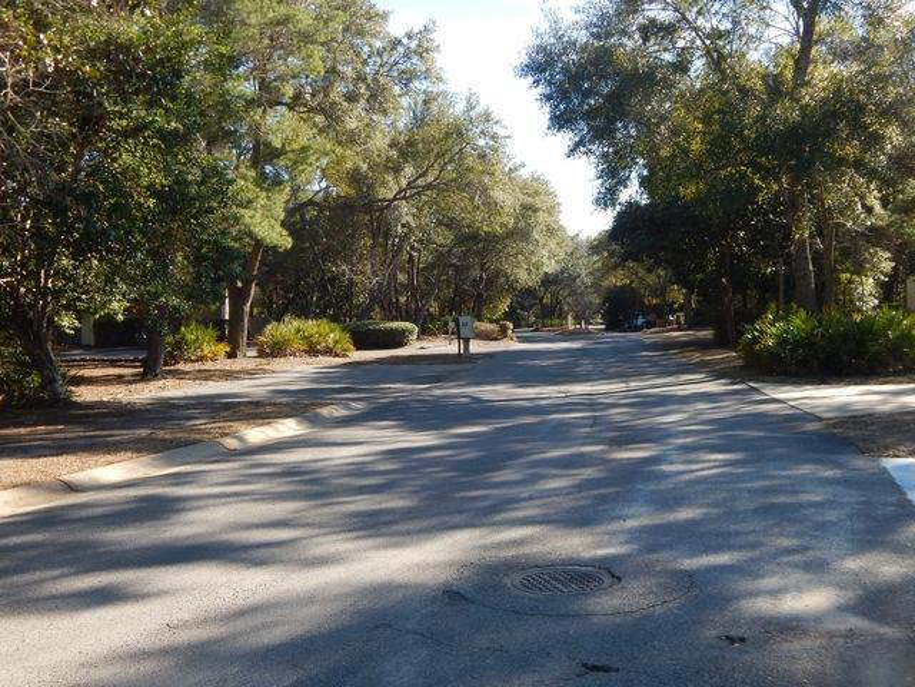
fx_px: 1004
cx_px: 458
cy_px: 344
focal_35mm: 38
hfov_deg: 49.0
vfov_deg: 37.7
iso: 125
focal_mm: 6.8
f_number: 3.4
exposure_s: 1/400
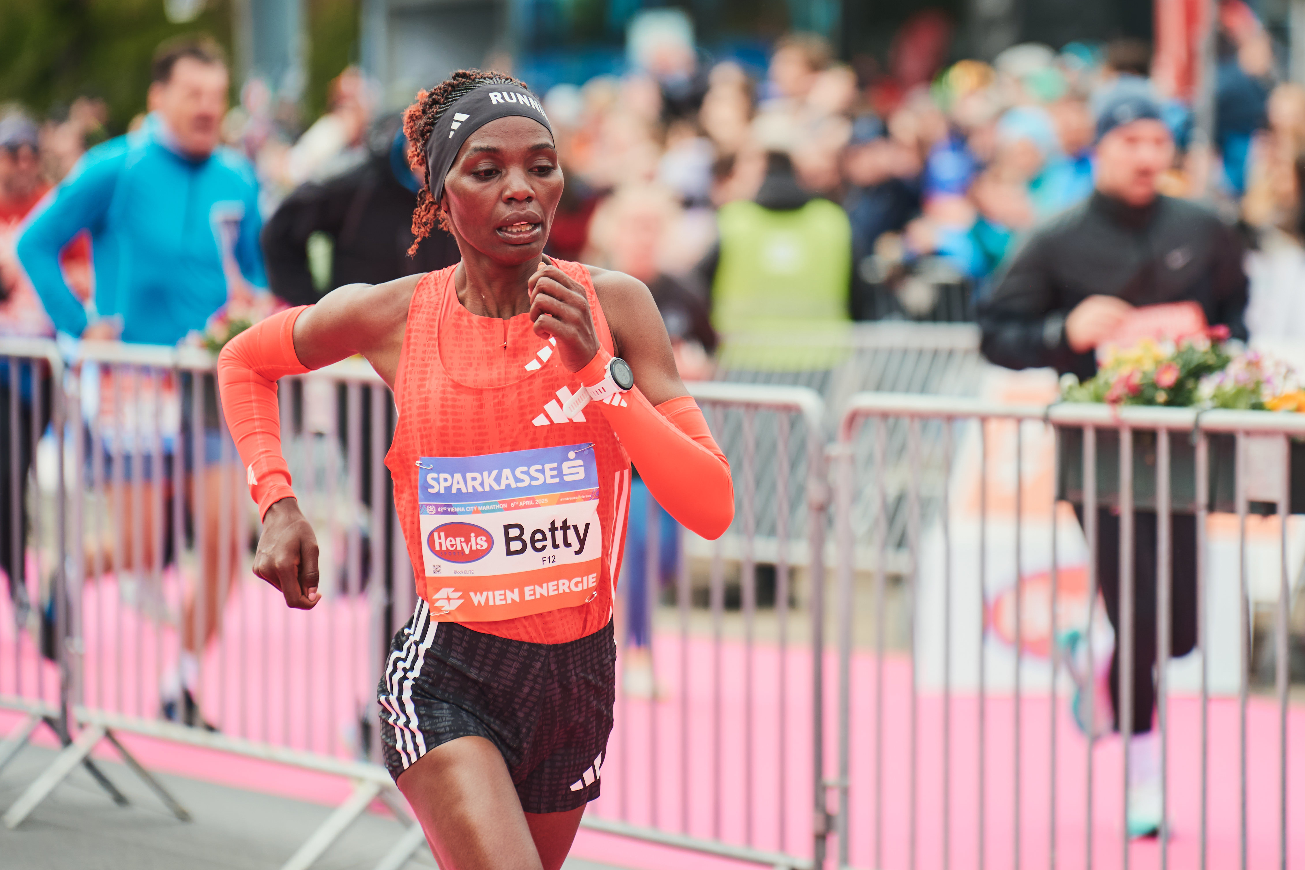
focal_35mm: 150
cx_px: 652
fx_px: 5437
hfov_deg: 13.7
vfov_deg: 9.1
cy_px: 435
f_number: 2.8
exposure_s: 1/1600
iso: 250
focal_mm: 150
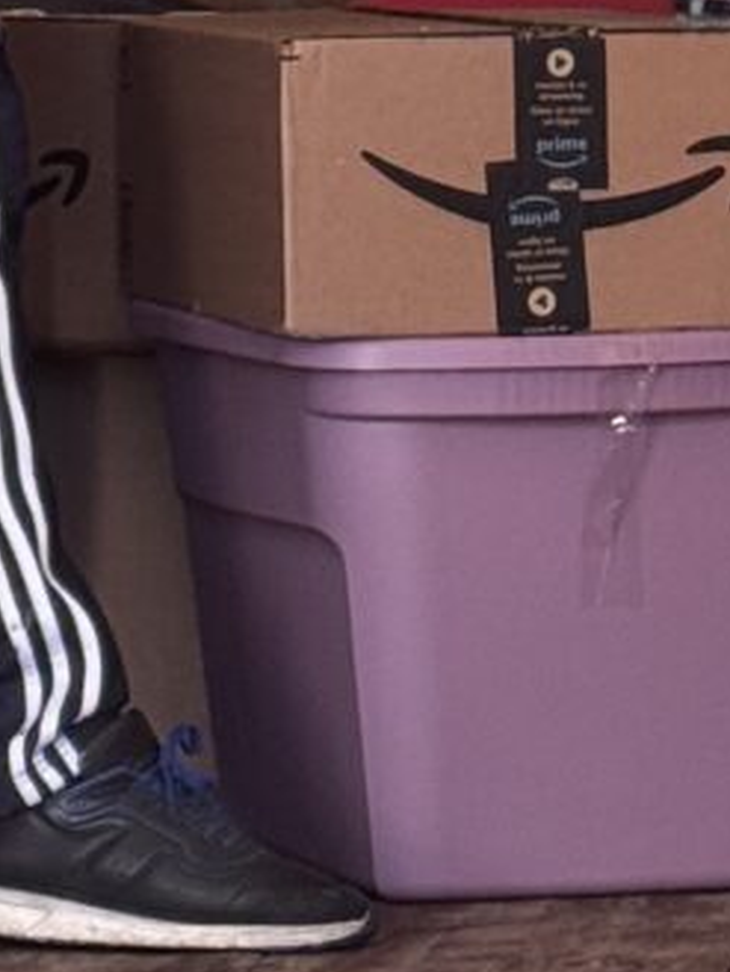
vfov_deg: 6.9
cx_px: -198
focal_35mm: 280
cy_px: -801
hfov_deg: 5.3
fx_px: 7868
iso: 80
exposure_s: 1/121
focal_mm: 6.76
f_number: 1.78
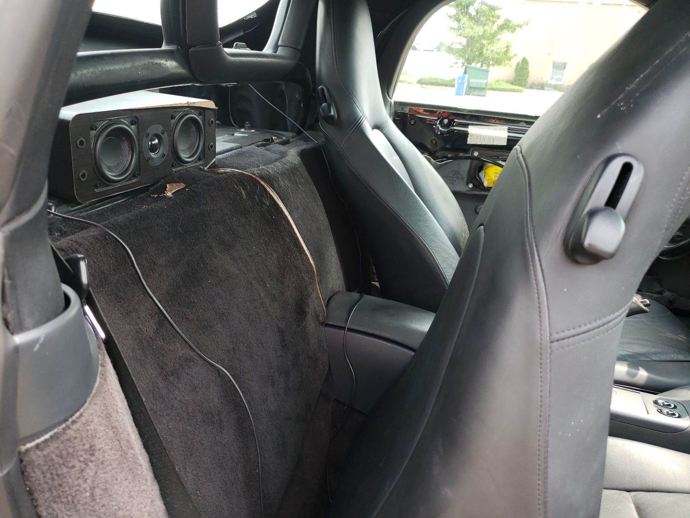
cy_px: 259
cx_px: 345
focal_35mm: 26
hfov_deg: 67.3
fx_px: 518
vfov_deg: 53.1
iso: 50
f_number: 1.5
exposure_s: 1/156
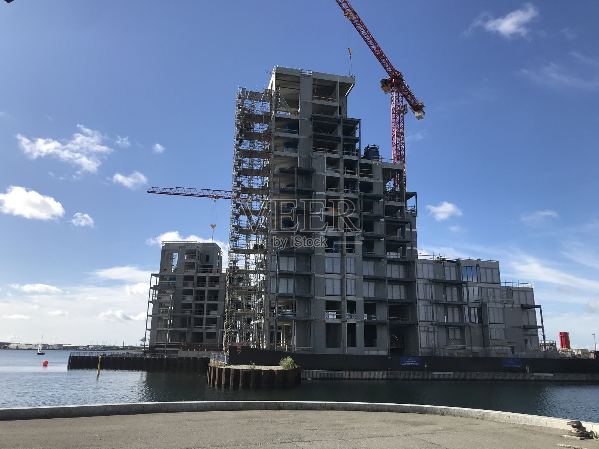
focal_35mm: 28
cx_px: 300
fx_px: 485
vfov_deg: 49.7
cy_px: 224
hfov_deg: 63.4
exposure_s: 1/2740
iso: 20
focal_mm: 3.99
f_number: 1.8
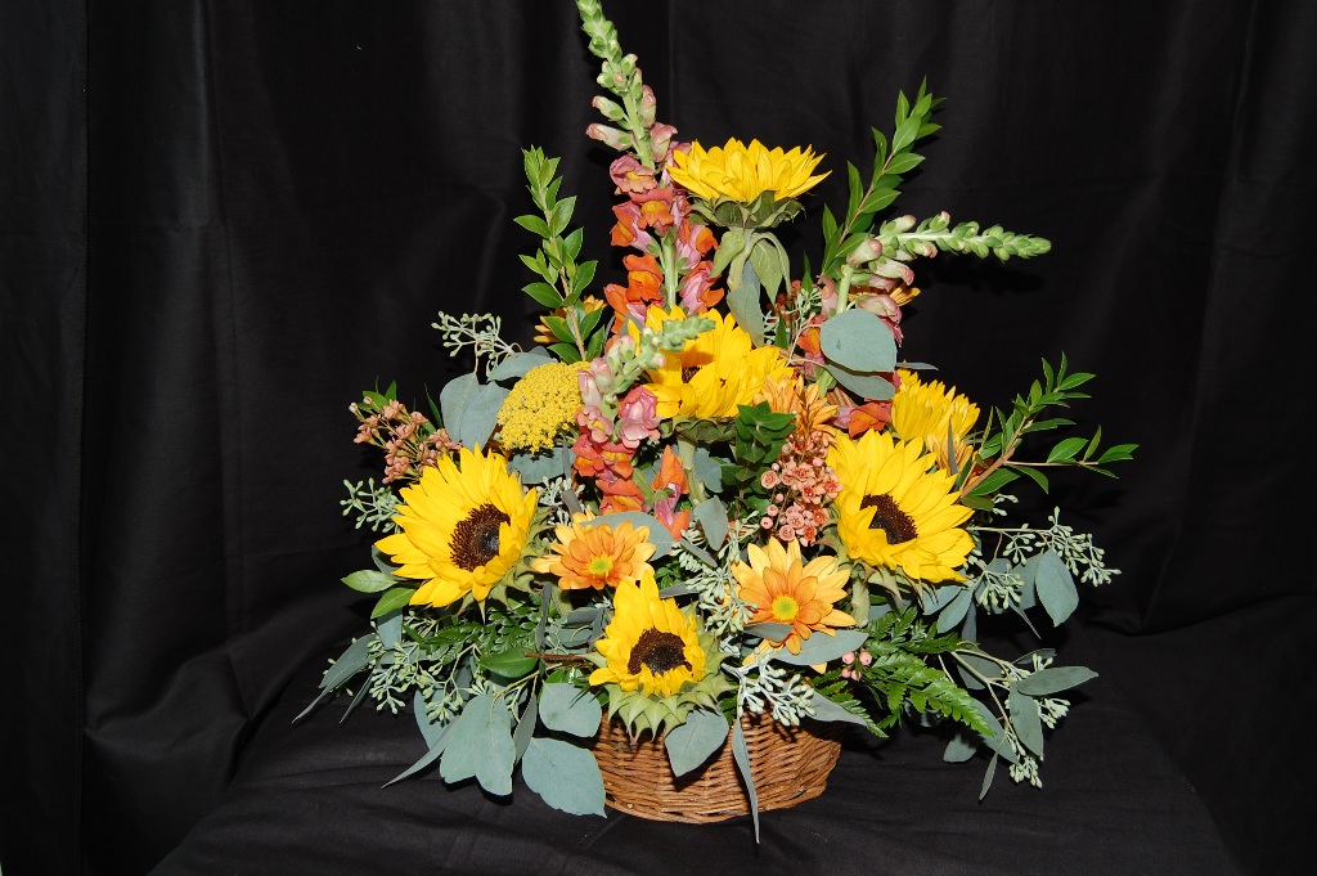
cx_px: 658
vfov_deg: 31.8
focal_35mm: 42
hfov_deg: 46.4
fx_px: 1535
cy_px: 438
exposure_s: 1/125
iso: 200
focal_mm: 28
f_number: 5.6
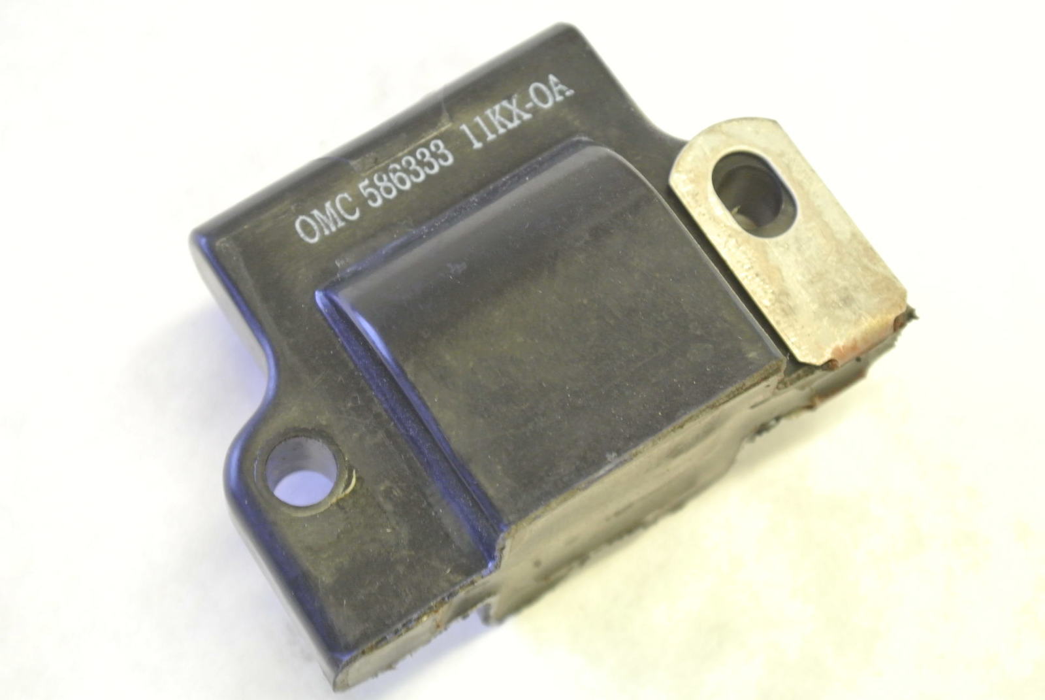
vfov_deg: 16.9
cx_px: 522
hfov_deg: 25.0
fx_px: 2354
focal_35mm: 81
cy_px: 350
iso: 800
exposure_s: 1/30
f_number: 5.6
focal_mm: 30
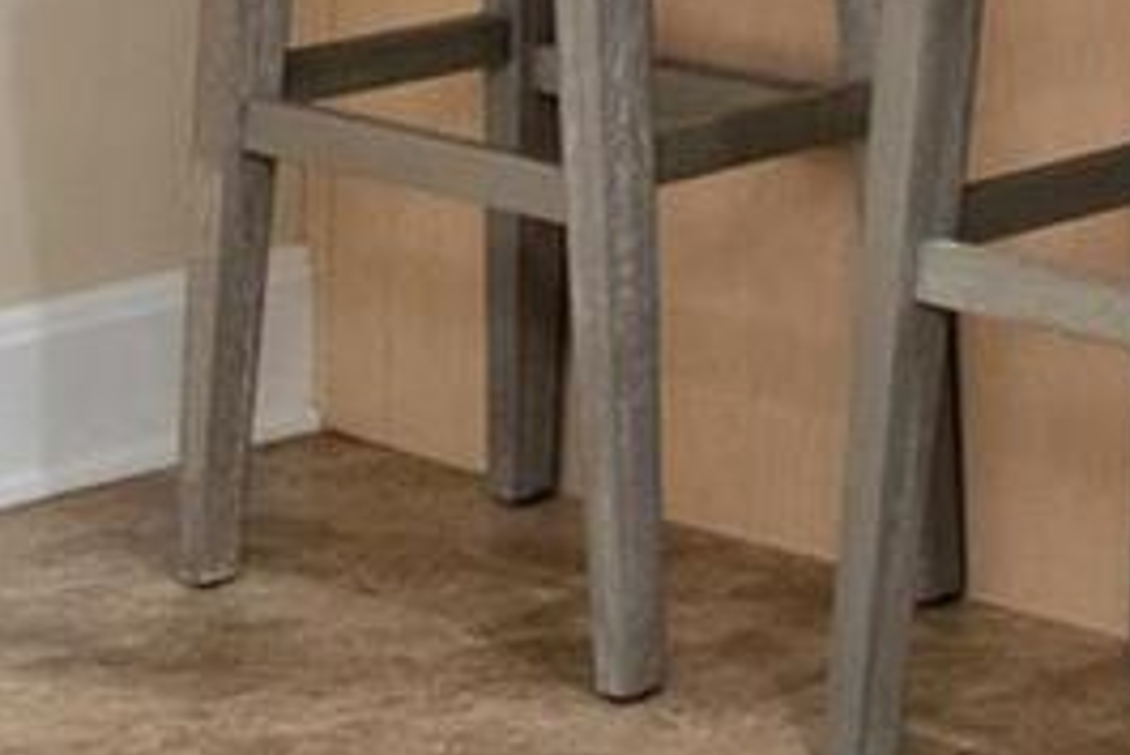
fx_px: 6061
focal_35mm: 193
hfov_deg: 9.0
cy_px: -1301
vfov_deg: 6.6
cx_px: 3202
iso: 400
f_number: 7.1
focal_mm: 16
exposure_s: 1/125
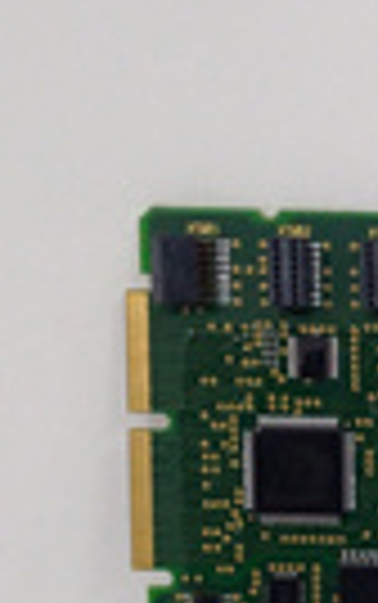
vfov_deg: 19.1
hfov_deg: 10.8
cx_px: 846
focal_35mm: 107
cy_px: 551
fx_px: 1760
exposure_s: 1/33
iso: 303
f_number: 2
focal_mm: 3.79
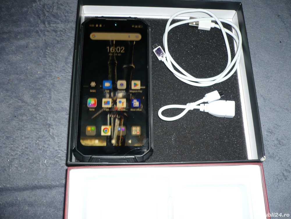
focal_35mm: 35
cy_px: 110
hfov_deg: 52.6
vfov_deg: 40.7
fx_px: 294
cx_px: 146
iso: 100
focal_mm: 5.8
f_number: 2.8
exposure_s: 1/30
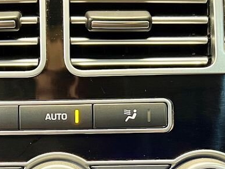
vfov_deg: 17.5
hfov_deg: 23.9
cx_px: 56
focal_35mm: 81
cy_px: 191
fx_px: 527
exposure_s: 1/33
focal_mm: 5.7
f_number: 1.5
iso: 400
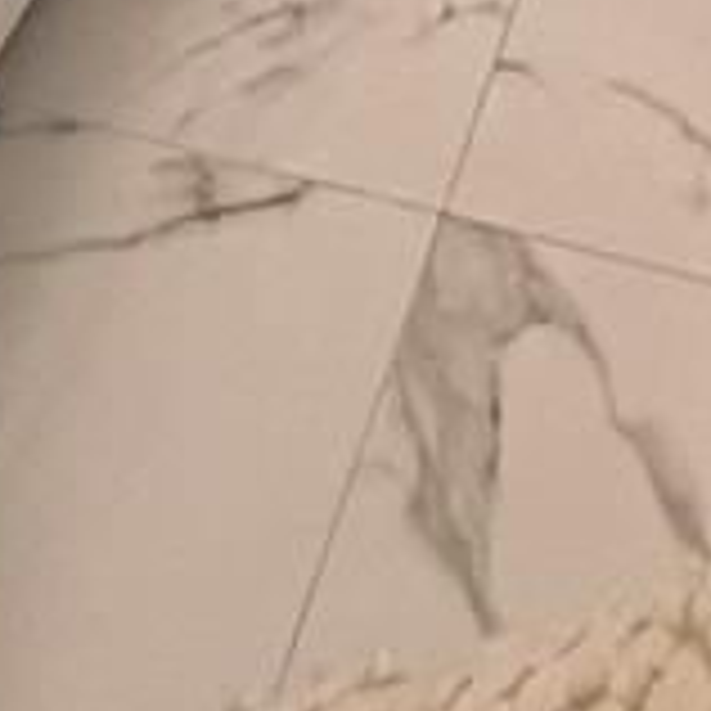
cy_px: -1620
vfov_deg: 10.3
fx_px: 2184
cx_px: 590
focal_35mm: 94
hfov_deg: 18.3
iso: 400
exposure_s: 1/60
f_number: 2.2
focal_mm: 2.22
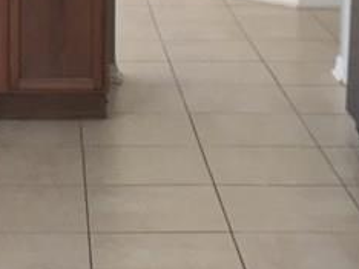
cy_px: -69
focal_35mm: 127
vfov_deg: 11.4
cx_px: 38
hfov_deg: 15.4
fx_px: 1316
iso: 80
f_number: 2.2
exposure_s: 1/30
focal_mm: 4.15
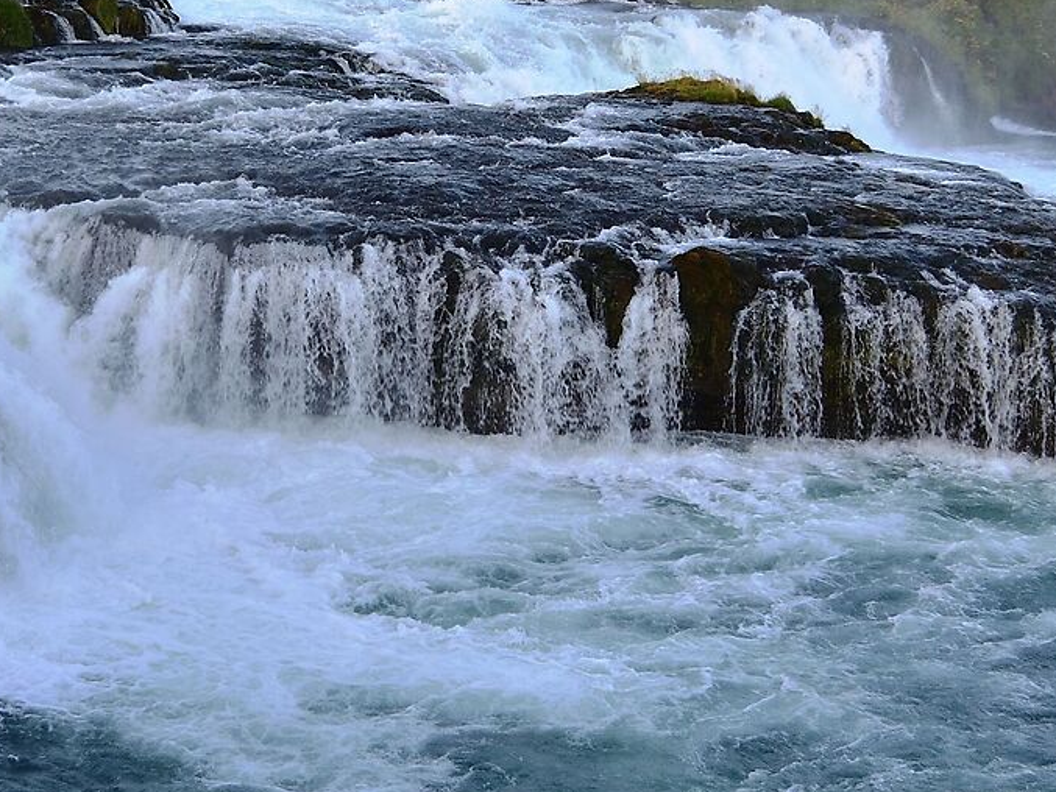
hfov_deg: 25.3
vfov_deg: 19.2
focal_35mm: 77
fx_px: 2340
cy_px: 290
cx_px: 331
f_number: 6.3
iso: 100
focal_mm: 15
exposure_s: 1/125
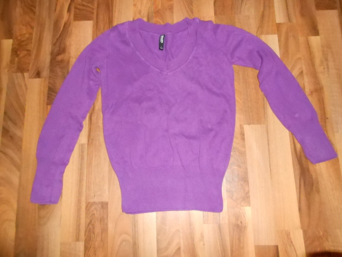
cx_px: 171
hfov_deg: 67.3
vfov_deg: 53.1
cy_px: 128
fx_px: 257
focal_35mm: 26
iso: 1600
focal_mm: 4.6
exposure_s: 1/25
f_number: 11.5
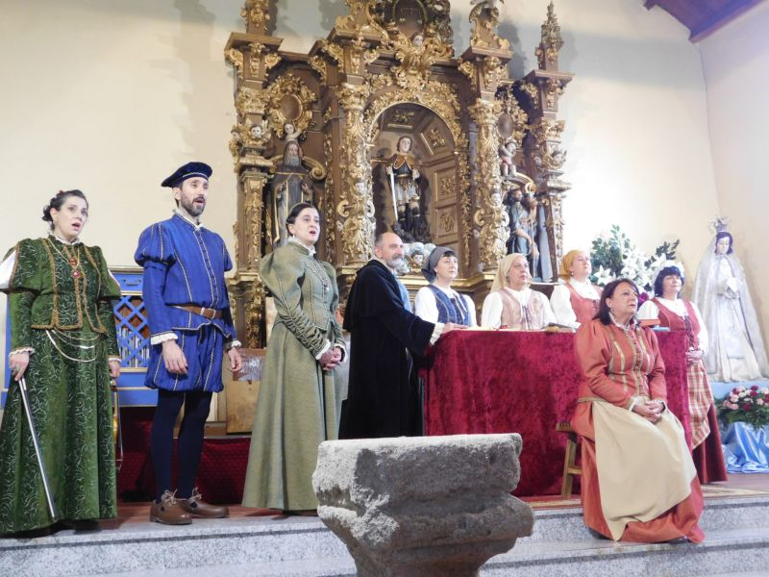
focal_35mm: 40
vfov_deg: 36.0
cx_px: 384
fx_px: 889
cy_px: 288
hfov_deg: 46.8
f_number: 3.6
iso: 400
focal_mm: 7.1
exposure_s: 1/25
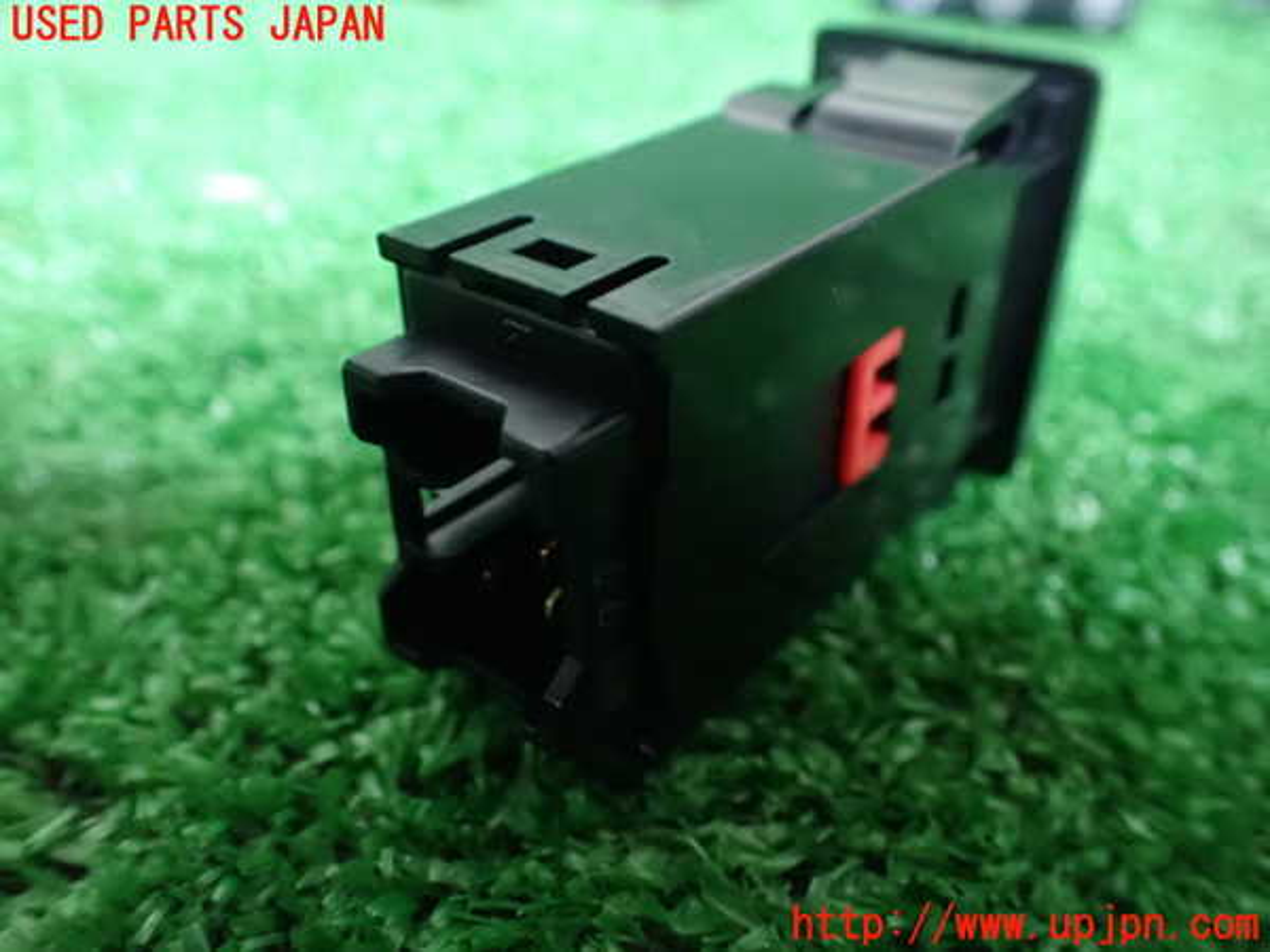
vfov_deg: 46.8
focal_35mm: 30
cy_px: 476
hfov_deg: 60.0
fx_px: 1101
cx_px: 635
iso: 1600
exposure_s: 1/15
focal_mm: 5.4
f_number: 2.3
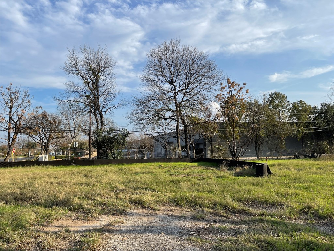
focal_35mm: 26
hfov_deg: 67.3
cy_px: 126
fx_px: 251
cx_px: 167
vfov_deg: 53.1
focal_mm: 5.1
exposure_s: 1/2924
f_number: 1.6
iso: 32
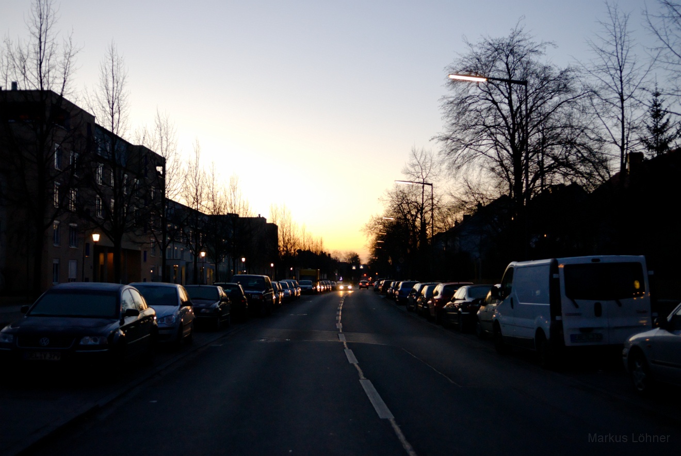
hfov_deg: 43.6
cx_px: 340
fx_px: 852
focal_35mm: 45
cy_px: 228
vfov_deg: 30.0
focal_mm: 30
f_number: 2.8
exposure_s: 1/80
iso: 800
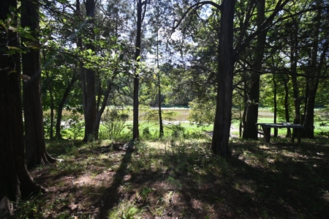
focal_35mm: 15
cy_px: 110
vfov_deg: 77.2
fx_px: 137
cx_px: 164
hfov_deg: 100.5
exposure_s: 1/250
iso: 180
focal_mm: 10
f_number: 5.6
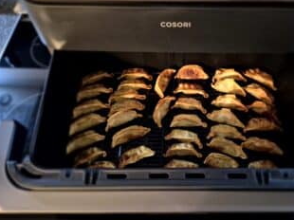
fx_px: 246
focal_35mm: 29
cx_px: 176
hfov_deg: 61.2
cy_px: 107
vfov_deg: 48.2
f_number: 1.8
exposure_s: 1/25
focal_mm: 5.4
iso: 3200
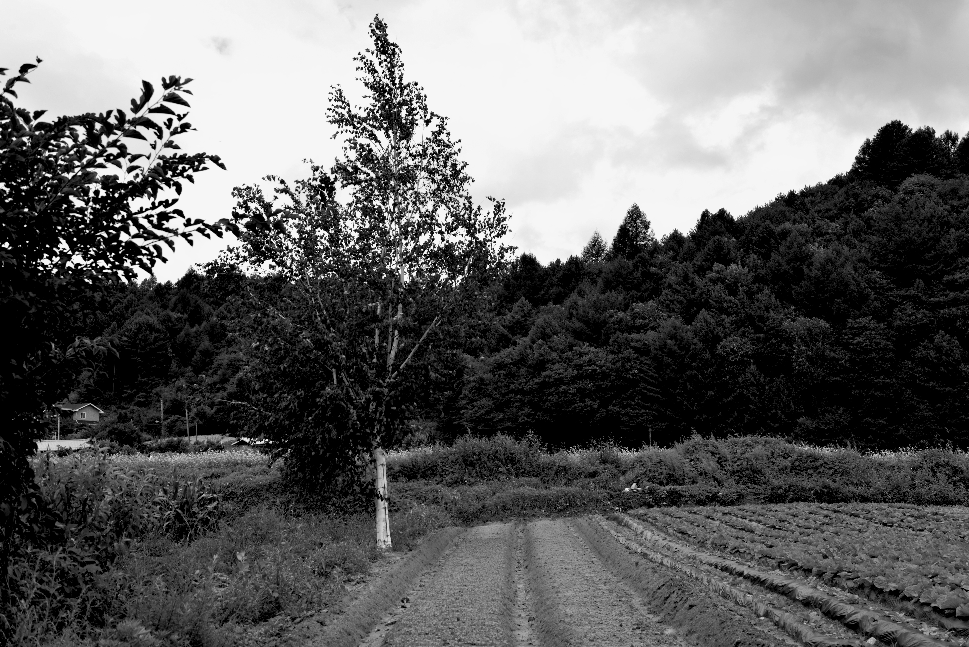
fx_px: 1212
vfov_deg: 29.9
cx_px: 484
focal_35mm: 45
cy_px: 324
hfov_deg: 43.6
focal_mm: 45
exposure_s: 1/250
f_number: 8
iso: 200
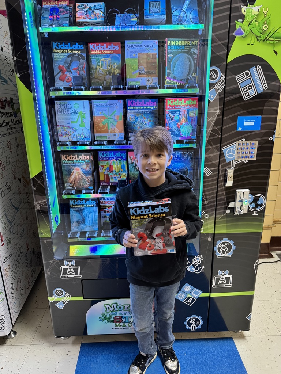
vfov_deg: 71.6
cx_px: 140
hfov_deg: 56.8
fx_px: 260
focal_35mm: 24
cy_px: 187
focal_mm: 6.76
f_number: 1.78
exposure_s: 1/60
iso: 400
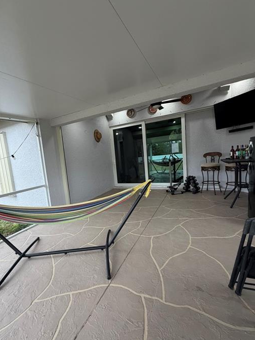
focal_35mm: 16
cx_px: 112
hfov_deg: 77.8
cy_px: 176
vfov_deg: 94.5
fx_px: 157
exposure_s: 1/121
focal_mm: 2.22
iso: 160
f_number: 2.2
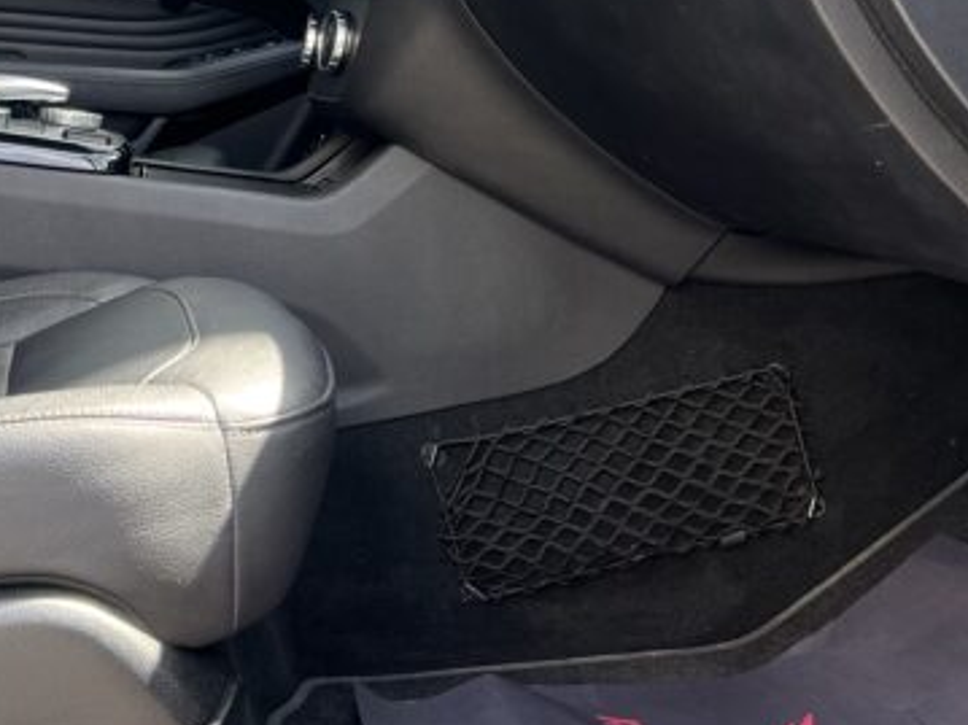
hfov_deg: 32.4
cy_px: 81
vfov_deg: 24.5
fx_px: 1621
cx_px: 200
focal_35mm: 58
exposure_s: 1/141
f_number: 1.5
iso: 40
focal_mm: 5.7
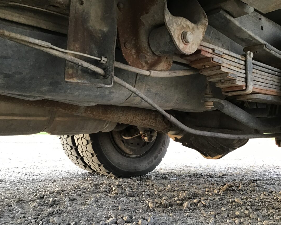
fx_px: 274
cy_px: 115
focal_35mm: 33
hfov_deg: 54.2
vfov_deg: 44.5
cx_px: 139
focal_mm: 3.3
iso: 100
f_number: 2.4
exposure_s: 1/30
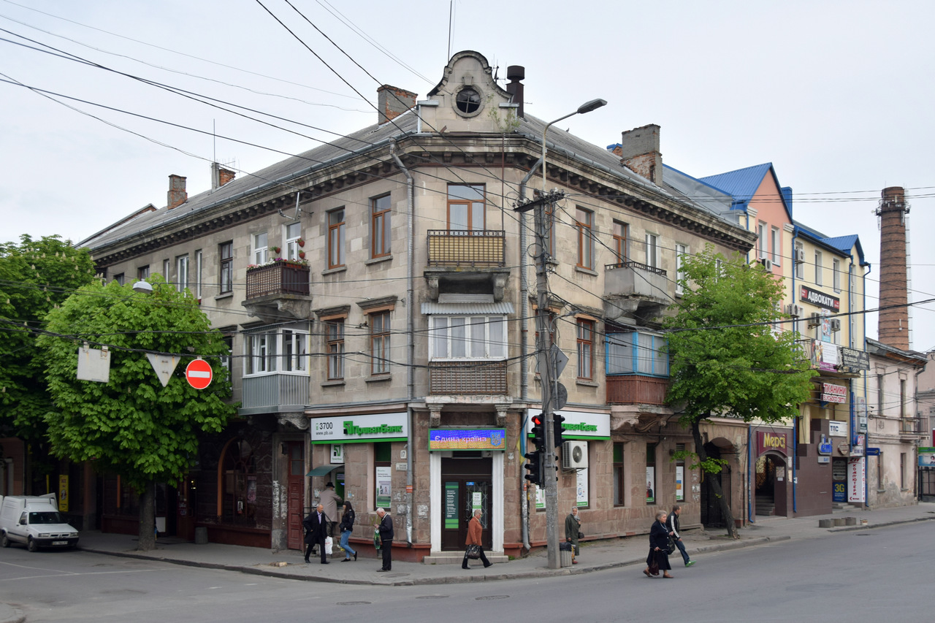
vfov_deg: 36.9
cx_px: 468
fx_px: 935
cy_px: 312
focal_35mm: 36
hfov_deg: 53.1
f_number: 5.6
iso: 100
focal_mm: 24
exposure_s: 1/125
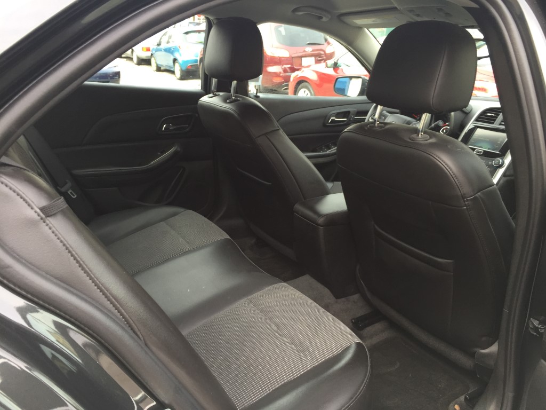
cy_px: 205
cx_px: 273
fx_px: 457
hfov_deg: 61.7
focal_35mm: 29
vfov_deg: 48.2
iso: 50
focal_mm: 4.15
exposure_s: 1/120
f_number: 2.2
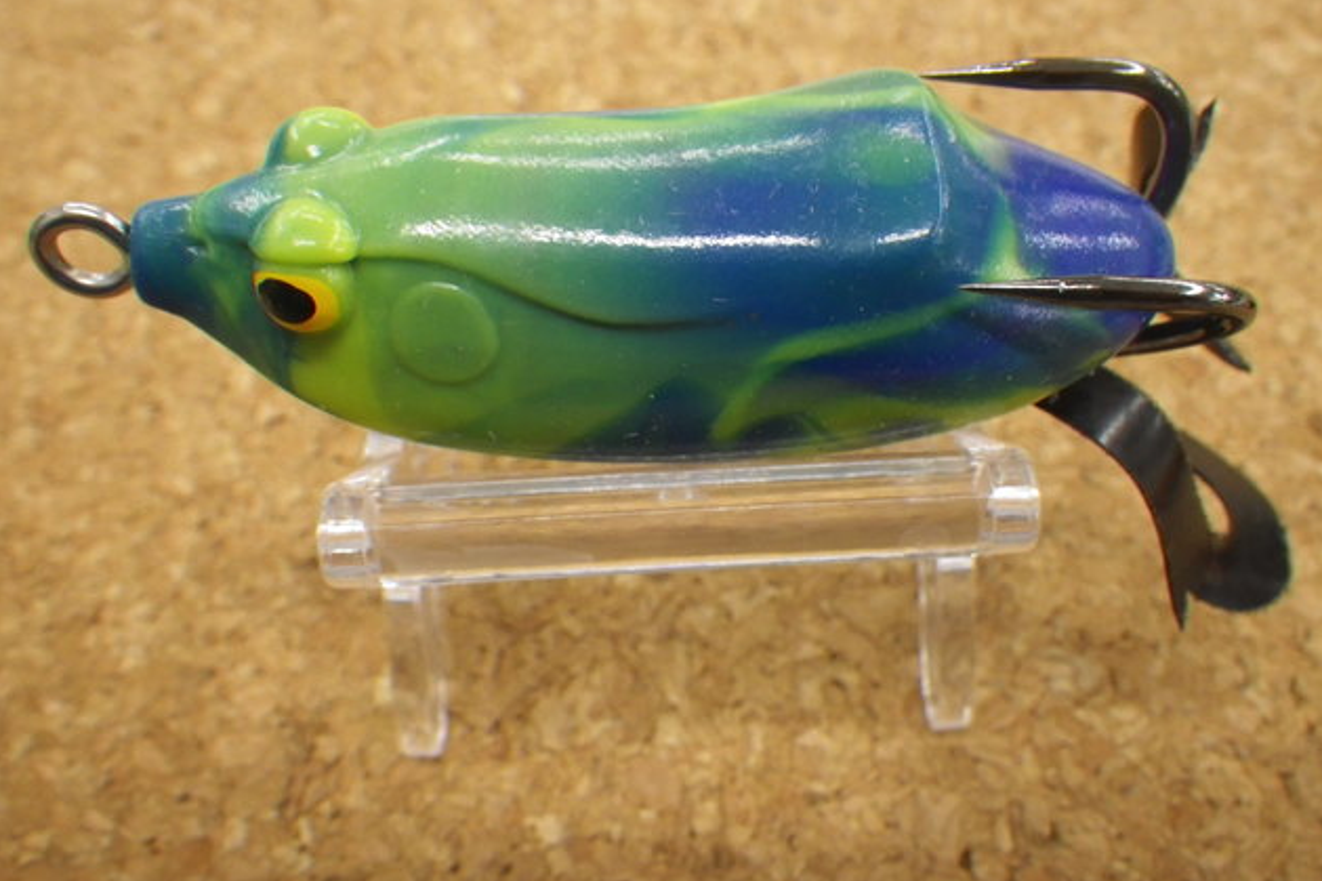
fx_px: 1322
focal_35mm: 36
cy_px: 397
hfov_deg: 53.1
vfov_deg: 36.8
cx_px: 668
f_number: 3.8
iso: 320
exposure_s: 1/50
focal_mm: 6.1
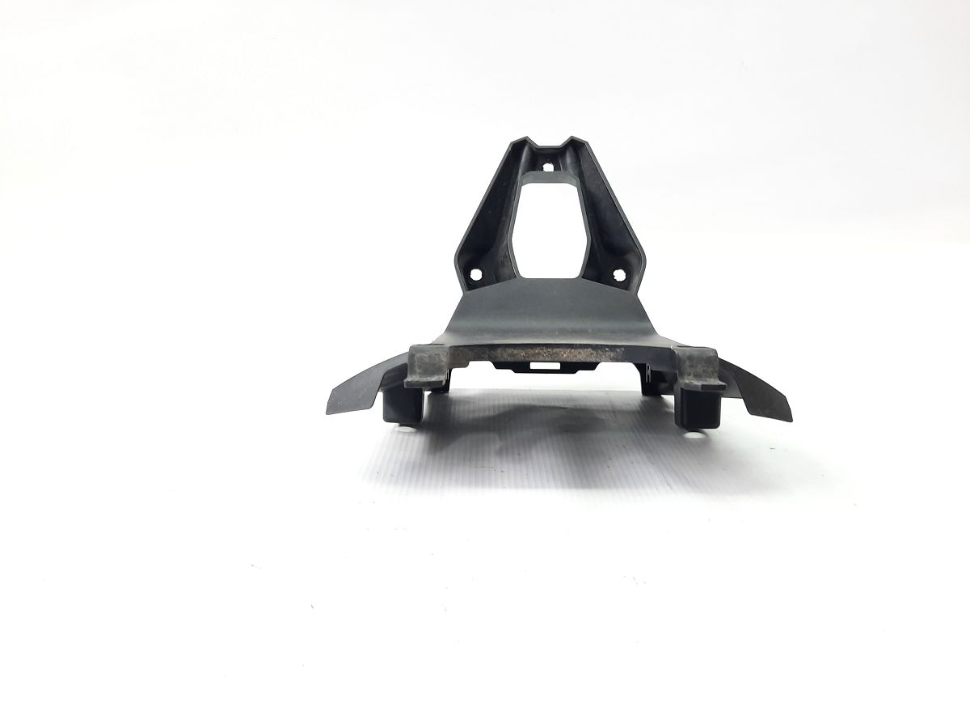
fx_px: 701
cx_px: 485
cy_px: 364
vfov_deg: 54.9
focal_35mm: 25
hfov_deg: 69.4
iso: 100
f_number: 2
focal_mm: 4.6
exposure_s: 1/50
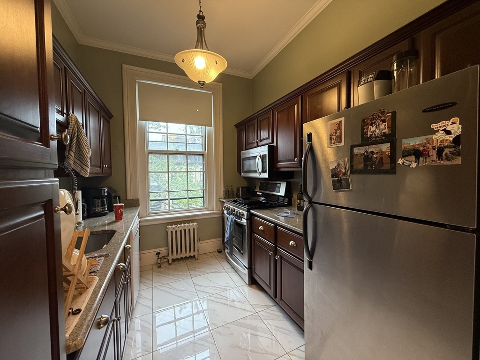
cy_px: 180
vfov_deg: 85.7
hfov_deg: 102.1
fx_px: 194
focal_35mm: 14
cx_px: 240
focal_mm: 2.22
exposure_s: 1/120
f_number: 2.2
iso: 400
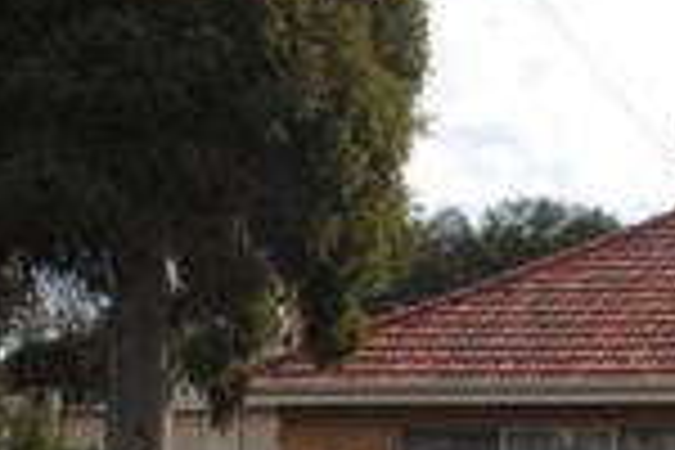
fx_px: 2119
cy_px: 421
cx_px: 891
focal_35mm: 113
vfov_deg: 12.0
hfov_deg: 17.0
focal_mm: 24
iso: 100
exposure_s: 1/200
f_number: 5.6
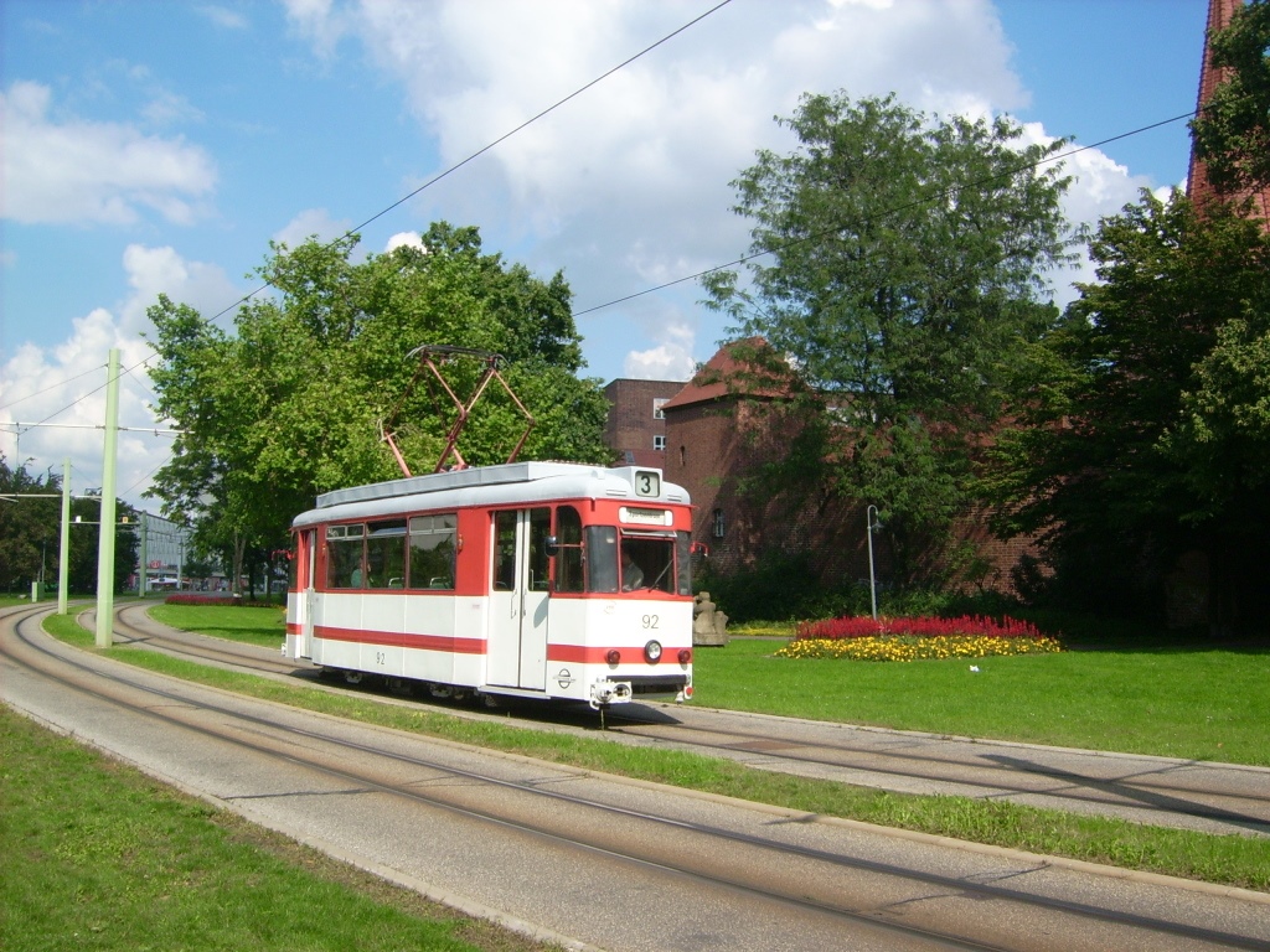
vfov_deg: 40.7
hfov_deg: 52.6
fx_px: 1284
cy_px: 476
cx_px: 635
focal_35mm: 35
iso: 50
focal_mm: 5.95
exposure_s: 1/420
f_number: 5.8
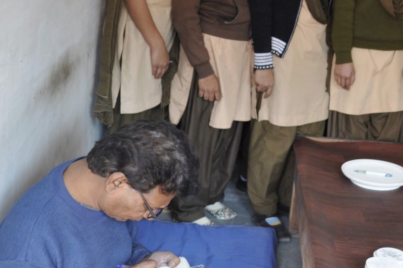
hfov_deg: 27.4
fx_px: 794
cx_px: 368
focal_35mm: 71
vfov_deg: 18.9
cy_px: 50
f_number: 4
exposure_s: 1/60
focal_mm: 18
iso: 400
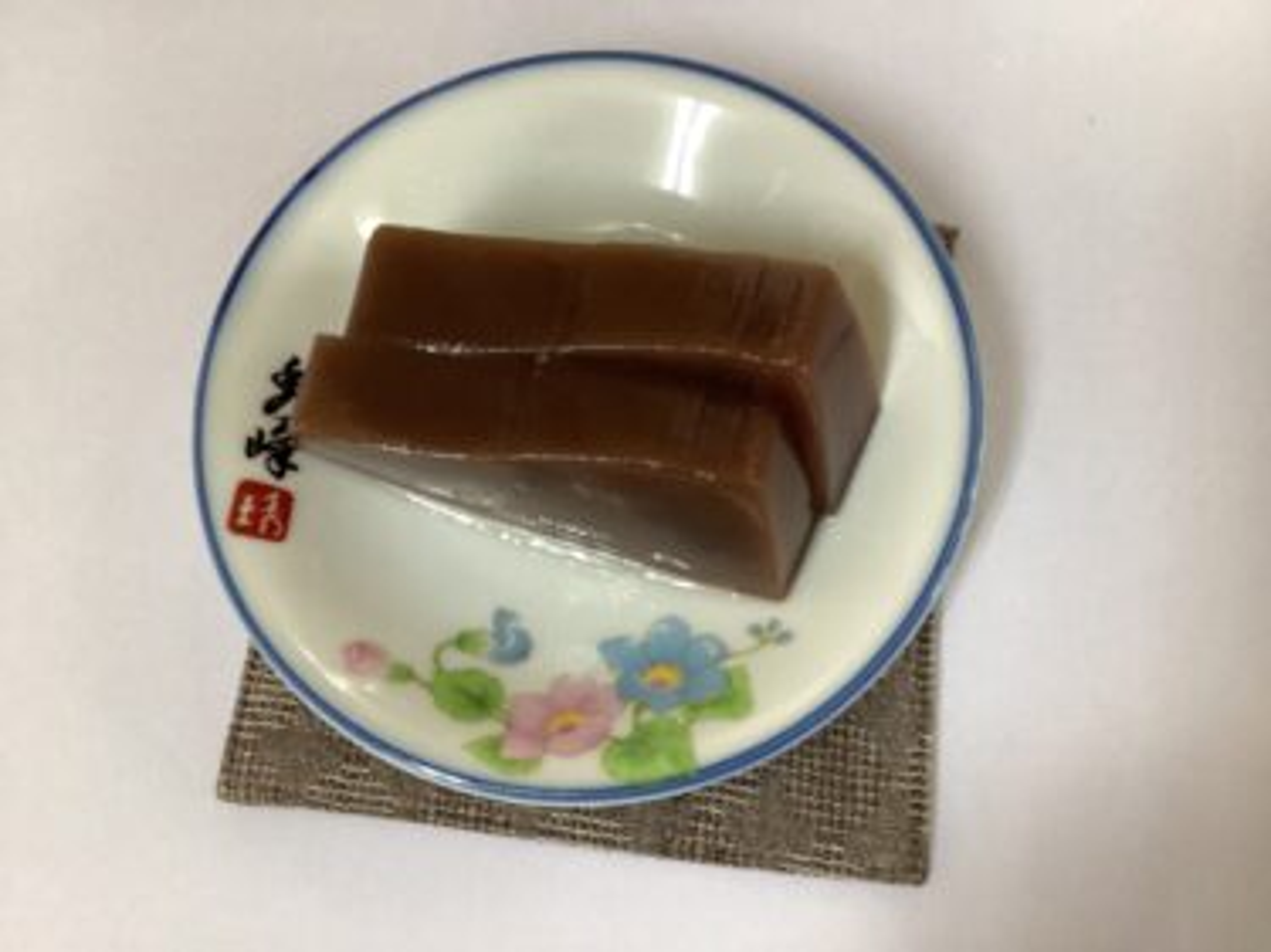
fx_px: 1138
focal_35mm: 31
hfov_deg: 58.4
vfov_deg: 45.4
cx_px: 636
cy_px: 476
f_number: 2.4
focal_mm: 3.3
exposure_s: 1/60
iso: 320
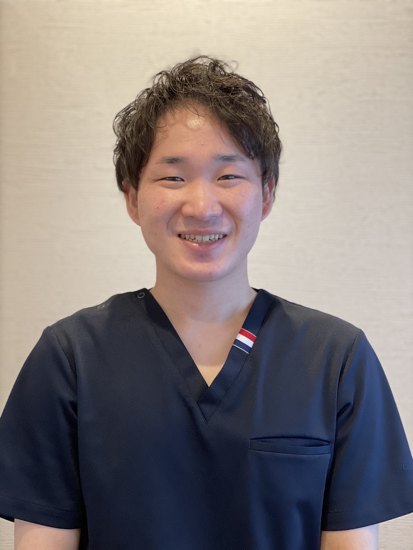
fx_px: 827
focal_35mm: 52
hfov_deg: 28.0
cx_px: 206
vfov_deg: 36.8
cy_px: 275
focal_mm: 6
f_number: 2
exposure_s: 1/97
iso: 250
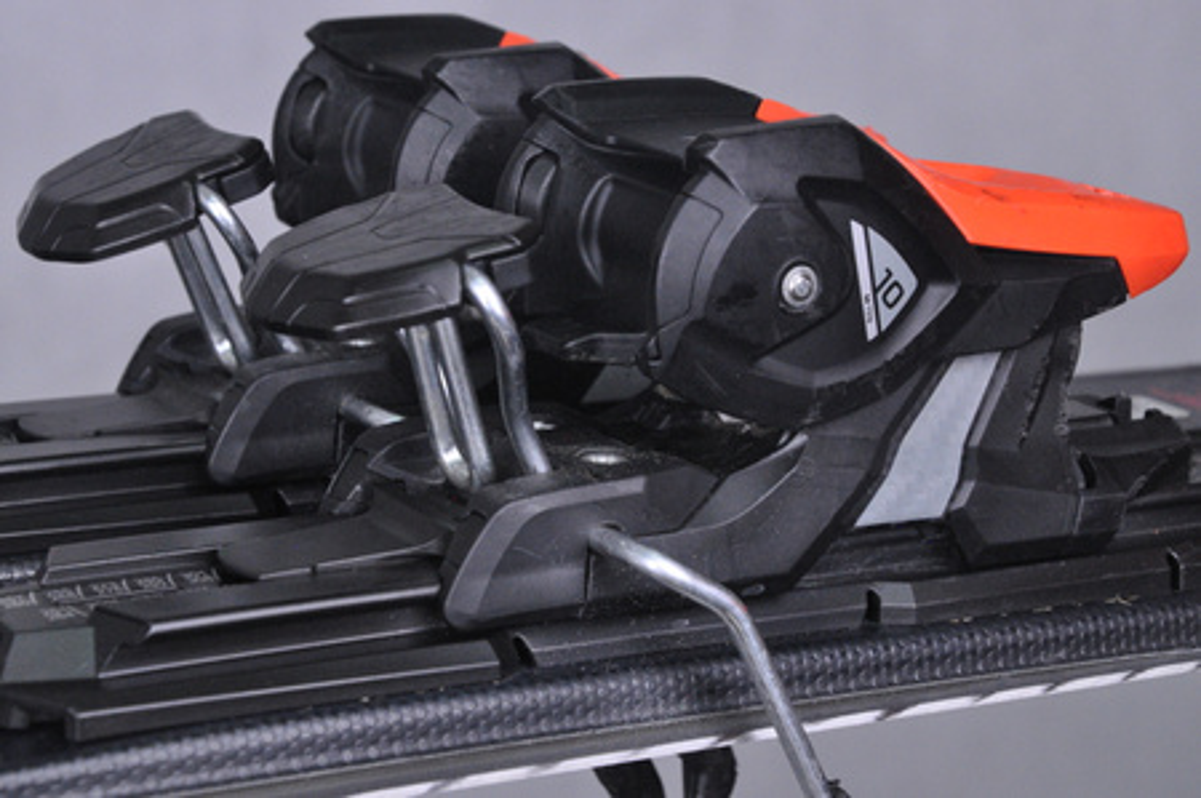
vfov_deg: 12.2
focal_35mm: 112
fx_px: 3749
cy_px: 399
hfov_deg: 18.2
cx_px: 600
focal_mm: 75
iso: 3200
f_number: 9.5
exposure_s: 1/125
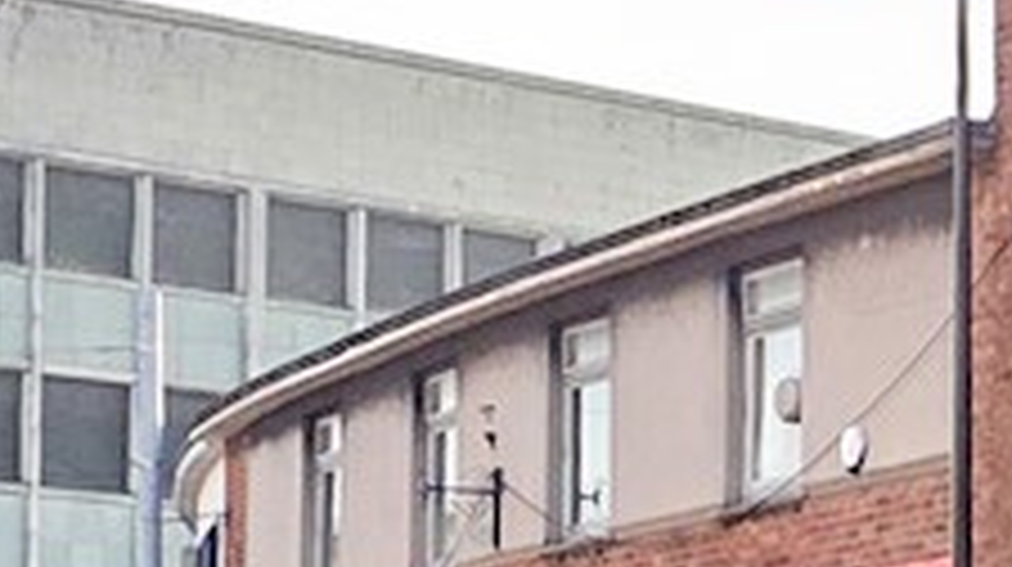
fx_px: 4182
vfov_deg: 7.8
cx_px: 1970
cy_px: 306
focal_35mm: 156
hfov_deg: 12.3
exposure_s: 1/5600
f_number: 1.7
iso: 80
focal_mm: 6.25
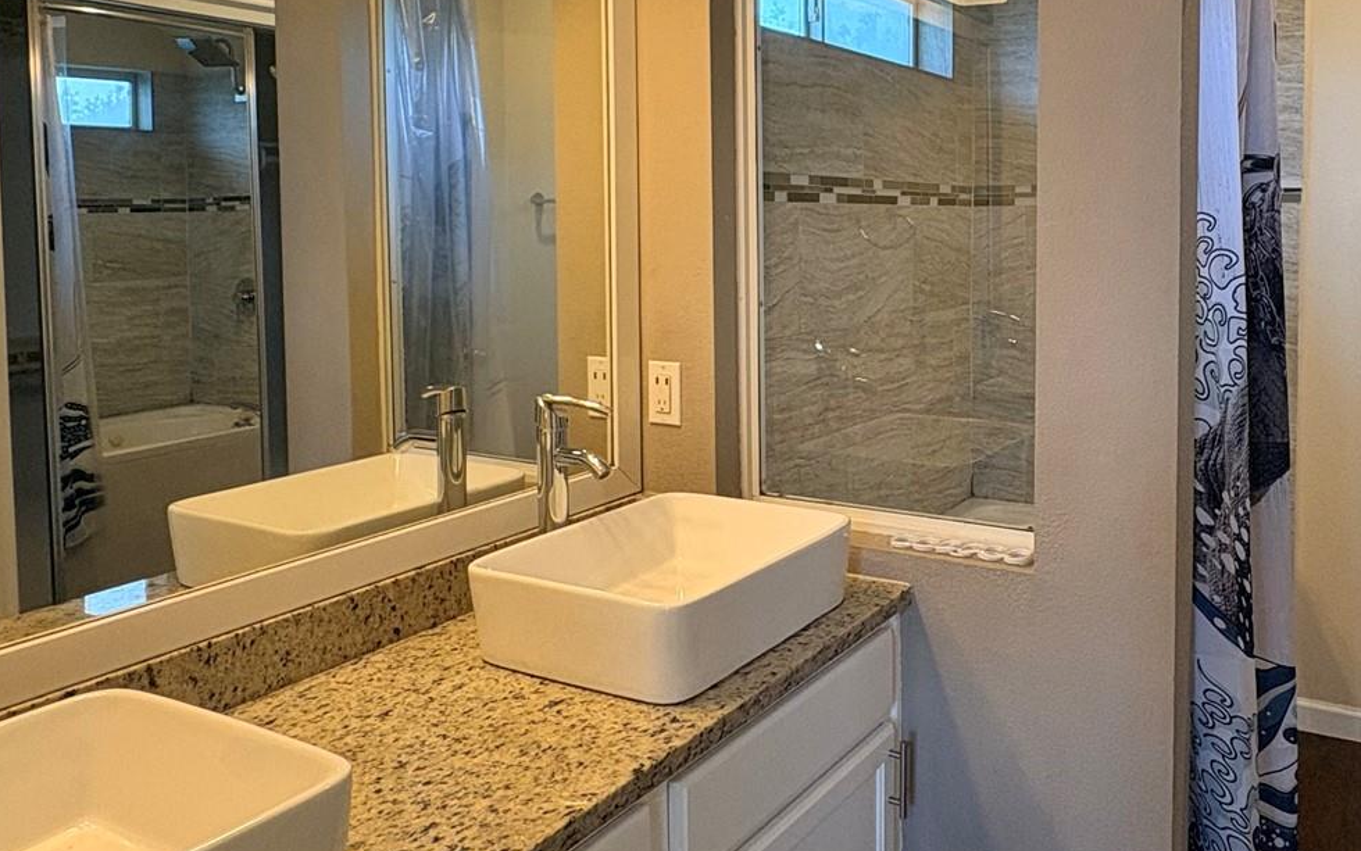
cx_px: 853
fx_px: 1150
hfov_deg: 60.4
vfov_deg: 40.2
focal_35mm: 31
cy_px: 293
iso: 200
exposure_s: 1/60
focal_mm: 2.22
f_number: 2.2
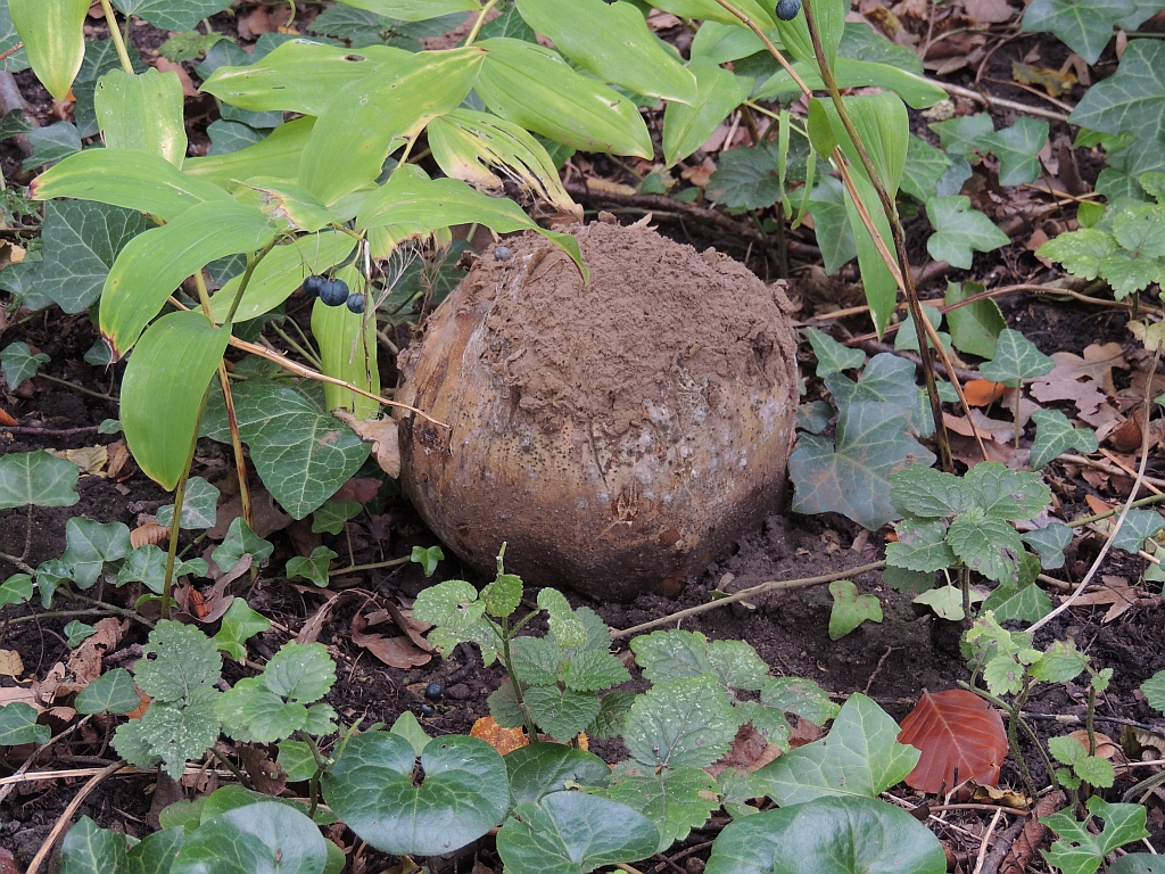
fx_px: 4039
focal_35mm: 120
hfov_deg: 16.4
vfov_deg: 12.3
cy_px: 437
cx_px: 582
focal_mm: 21.4
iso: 100
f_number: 4.2
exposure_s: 1/4
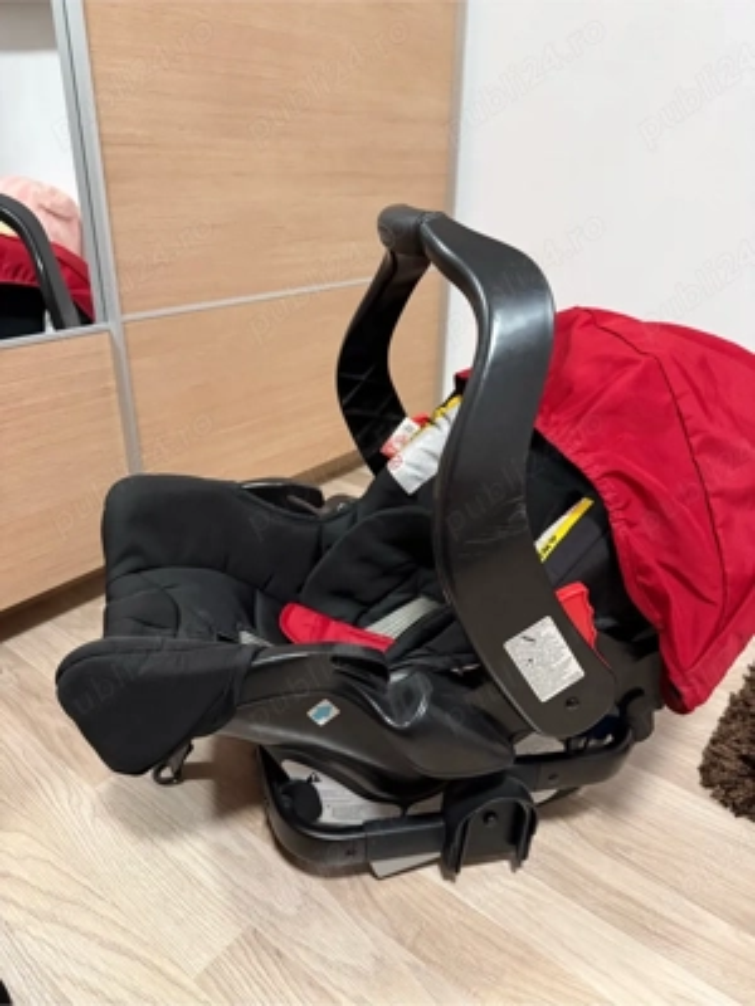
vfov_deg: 71.6
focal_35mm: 24
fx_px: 698
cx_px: 378
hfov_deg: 56.8
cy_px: 503
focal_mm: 6.76
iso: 640
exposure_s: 1/50
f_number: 1.78
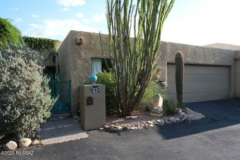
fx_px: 160
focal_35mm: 24
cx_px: 120
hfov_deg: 73.8
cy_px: 80
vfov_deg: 53.1
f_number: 3.5
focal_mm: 16
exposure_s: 1/340
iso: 125
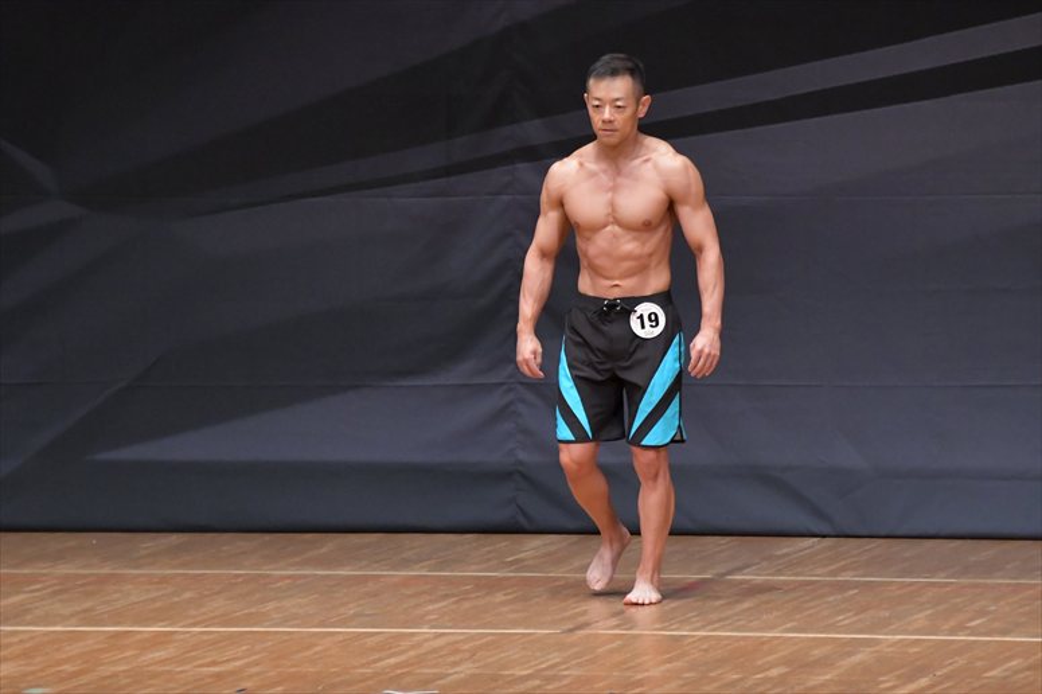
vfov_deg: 4.4
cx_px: 521
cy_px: 347
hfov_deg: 6.5
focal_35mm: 315
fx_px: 9113
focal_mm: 210
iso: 6400
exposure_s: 1/400
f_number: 5.6
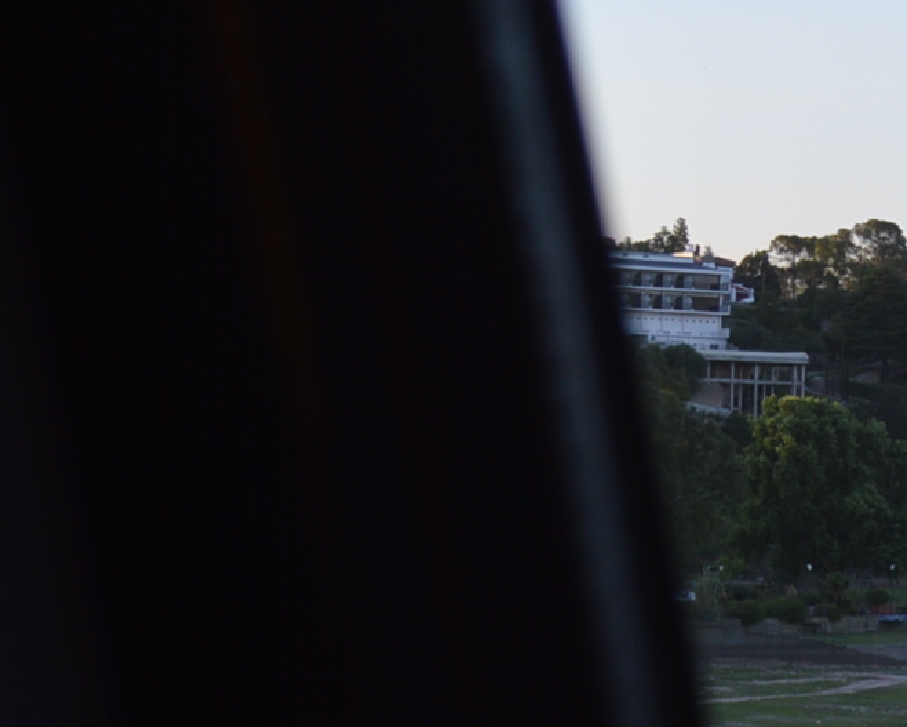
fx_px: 4834
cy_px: 166
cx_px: 1673
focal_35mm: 180
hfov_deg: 10.1
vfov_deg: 8.6
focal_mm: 28
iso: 100
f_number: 5.6
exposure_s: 1/125
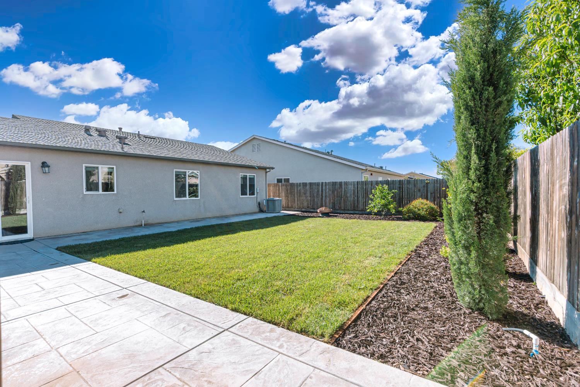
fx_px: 266
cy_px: 194
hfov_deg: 95.0
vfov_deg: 72.1
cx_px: 290
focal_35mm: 16
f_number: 6.3
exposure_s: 1/320
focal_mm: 11
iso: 100
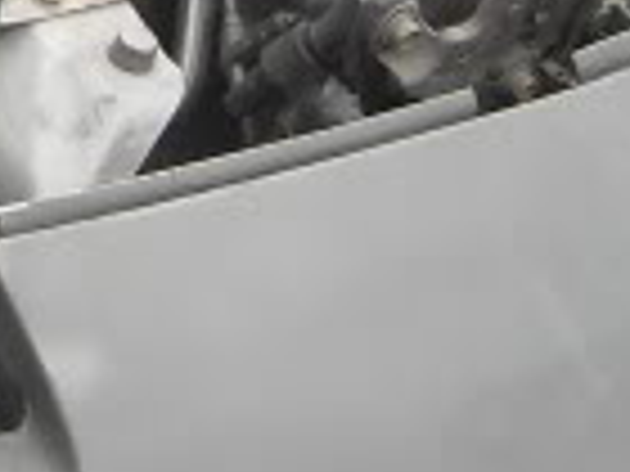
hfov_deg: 11.6
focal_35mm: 160
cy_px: -427
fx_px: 2912
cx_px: -423
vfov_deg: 8.8
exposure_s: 1/250
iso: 161
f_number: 2.8
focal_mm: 5.7
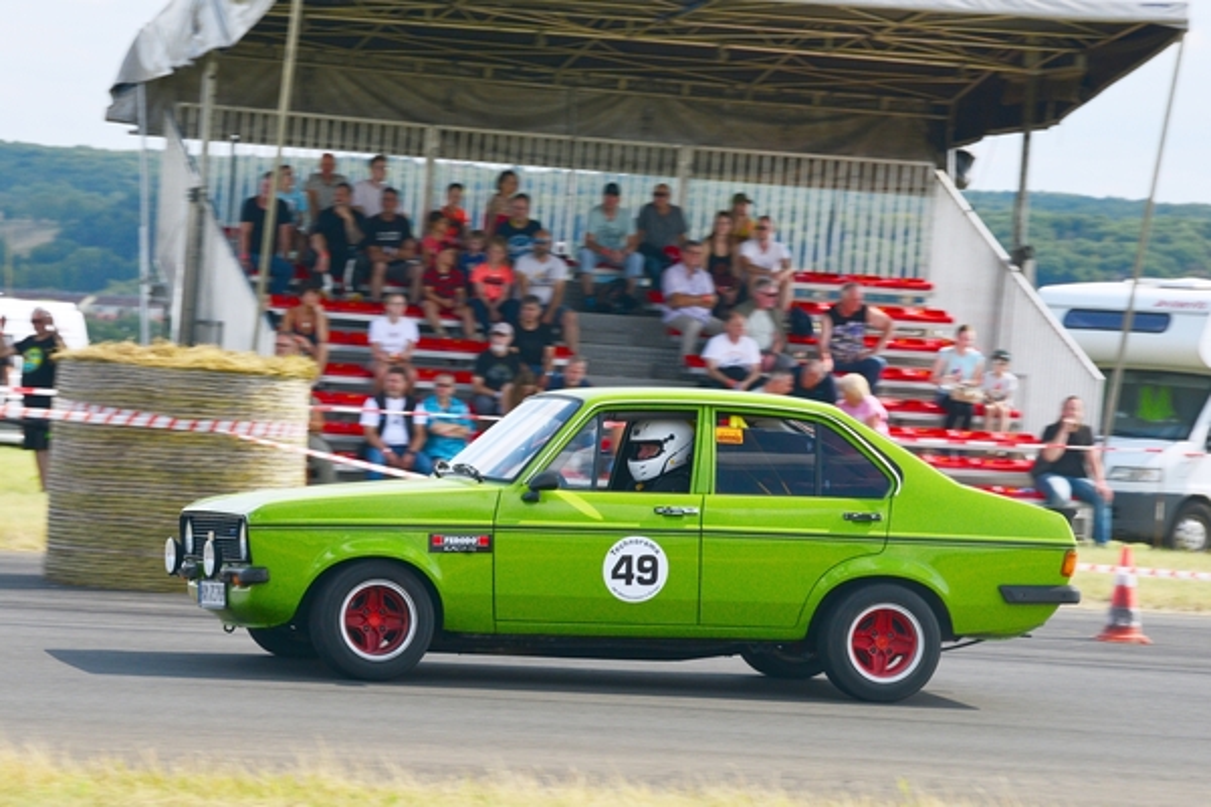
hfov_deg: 10.3
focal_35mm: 200
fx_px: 6727
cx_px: 606
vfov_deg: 6.9
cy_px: 404
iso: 800
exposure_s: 1/500
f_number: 10
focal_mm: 200
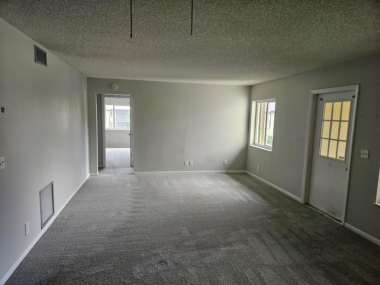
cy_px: 142
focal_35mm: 23
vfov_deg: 58.9
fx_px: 252
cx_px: 190
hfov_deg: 73.9
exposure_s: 1/180
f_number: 1.8
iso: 250
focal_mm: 5.4
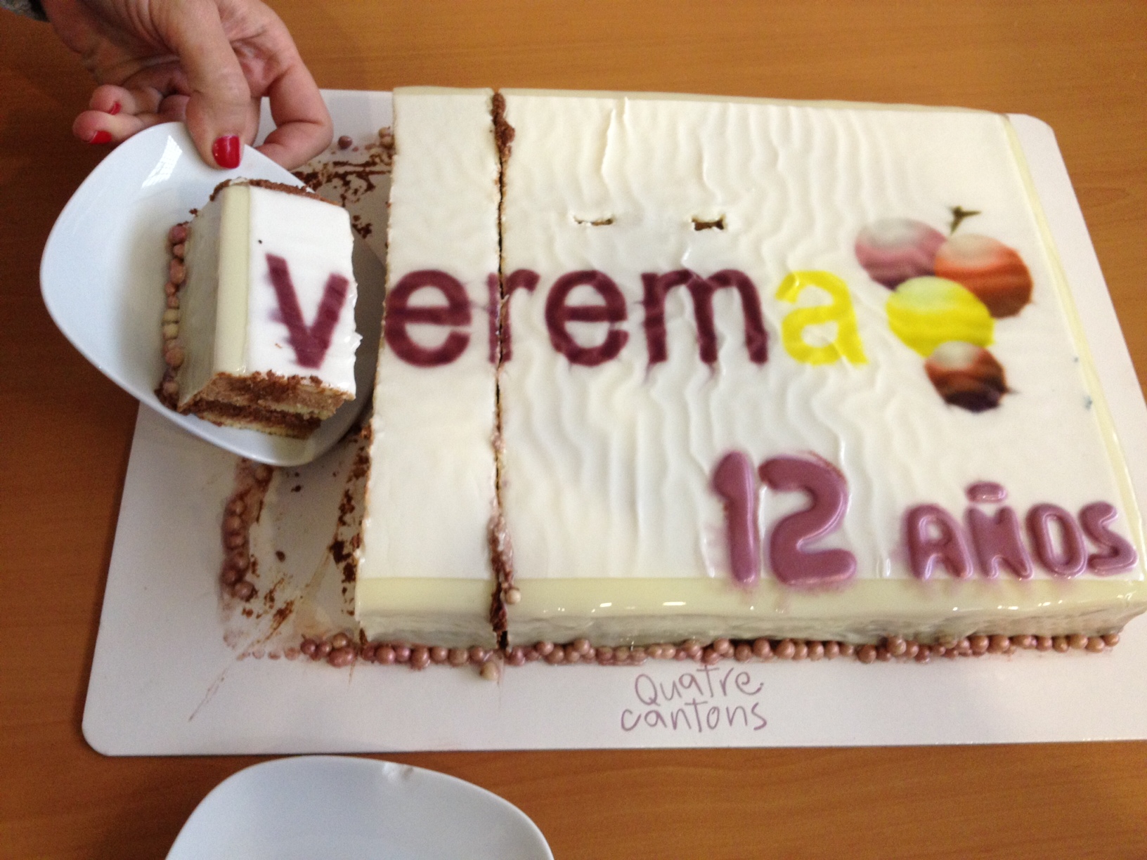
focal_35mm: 35
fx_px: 1160
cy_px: 430
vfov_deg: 40.7
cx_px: 574
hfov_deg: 52.6
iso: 160
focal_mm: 4.28
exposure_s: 1/20
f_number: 2.4
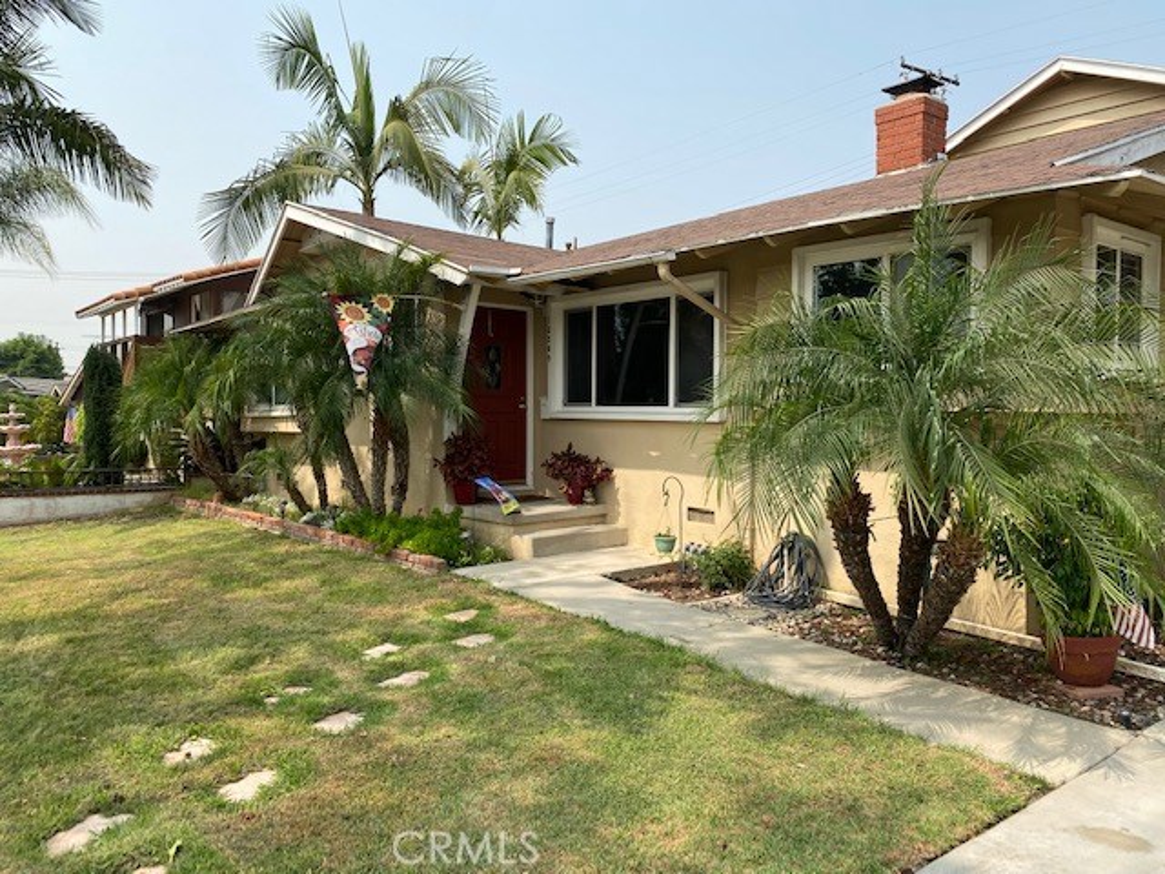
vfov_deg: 53.1
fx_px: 875
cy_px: 437
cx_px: 582
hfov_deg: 67.3
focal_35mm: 26
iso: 32
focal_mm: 4.25
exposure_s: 1/2315
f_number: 1.8
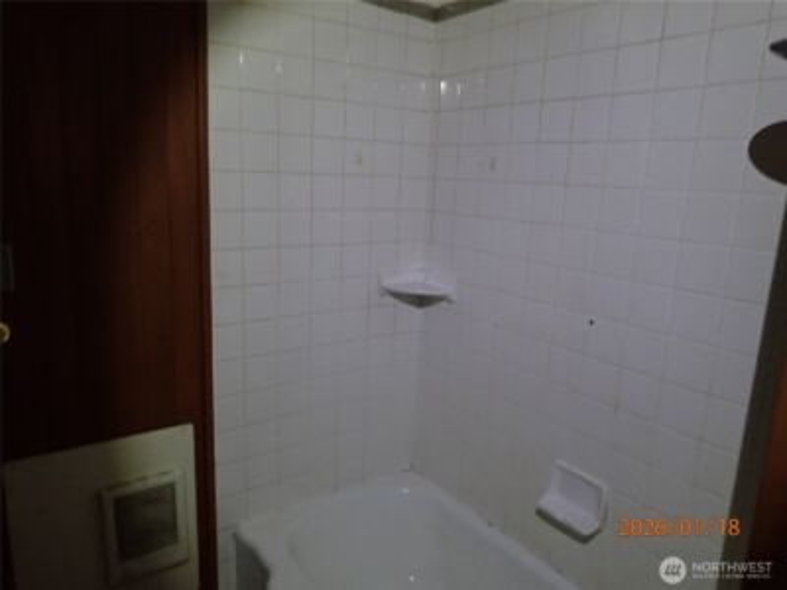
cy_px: 295
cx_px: 394
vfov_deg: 54.9
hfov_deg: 69.4
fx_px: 568
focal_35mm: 25
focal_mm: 4.5
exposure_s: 1/30
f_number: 2
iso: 640
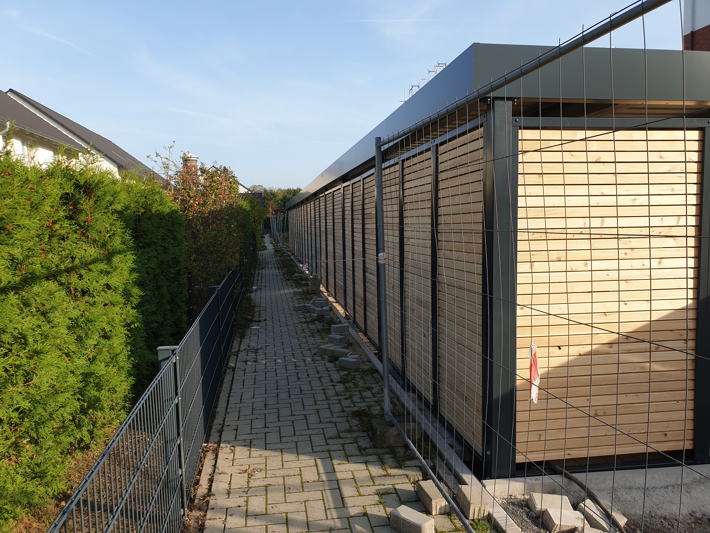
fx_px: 533
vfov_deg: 53.1
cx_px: 355
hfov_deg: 67.3
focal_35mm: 26
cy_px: 266
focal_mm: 4.3
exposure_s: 1/805
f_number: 2.4
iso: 50
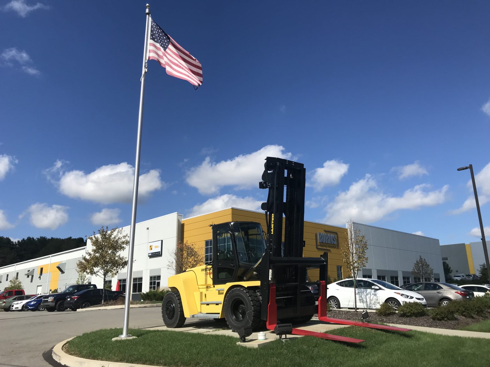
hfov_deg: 63.4
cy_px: 184
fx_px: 396
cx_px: 245
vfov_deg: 49.7
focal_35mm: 28
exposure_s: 1/3300
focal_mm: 3.99
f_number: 1.8
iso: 20
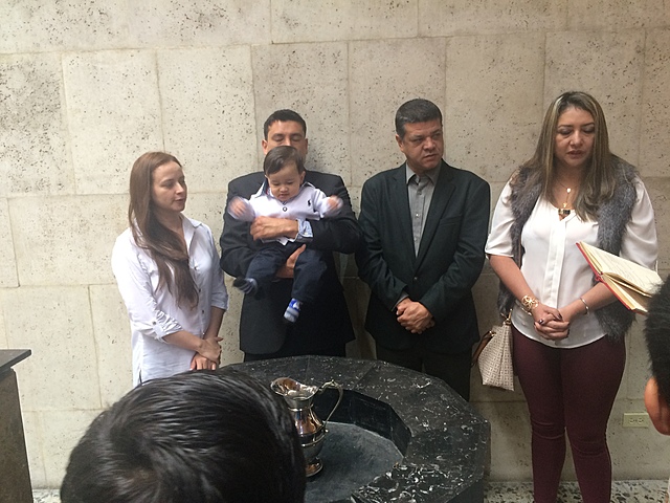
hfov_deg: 61.7
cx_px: 335
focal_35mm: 29
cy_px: 252
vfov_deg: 48.2
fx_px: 561
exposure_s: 1/30
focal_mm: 4.15
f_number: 2.2
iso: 100
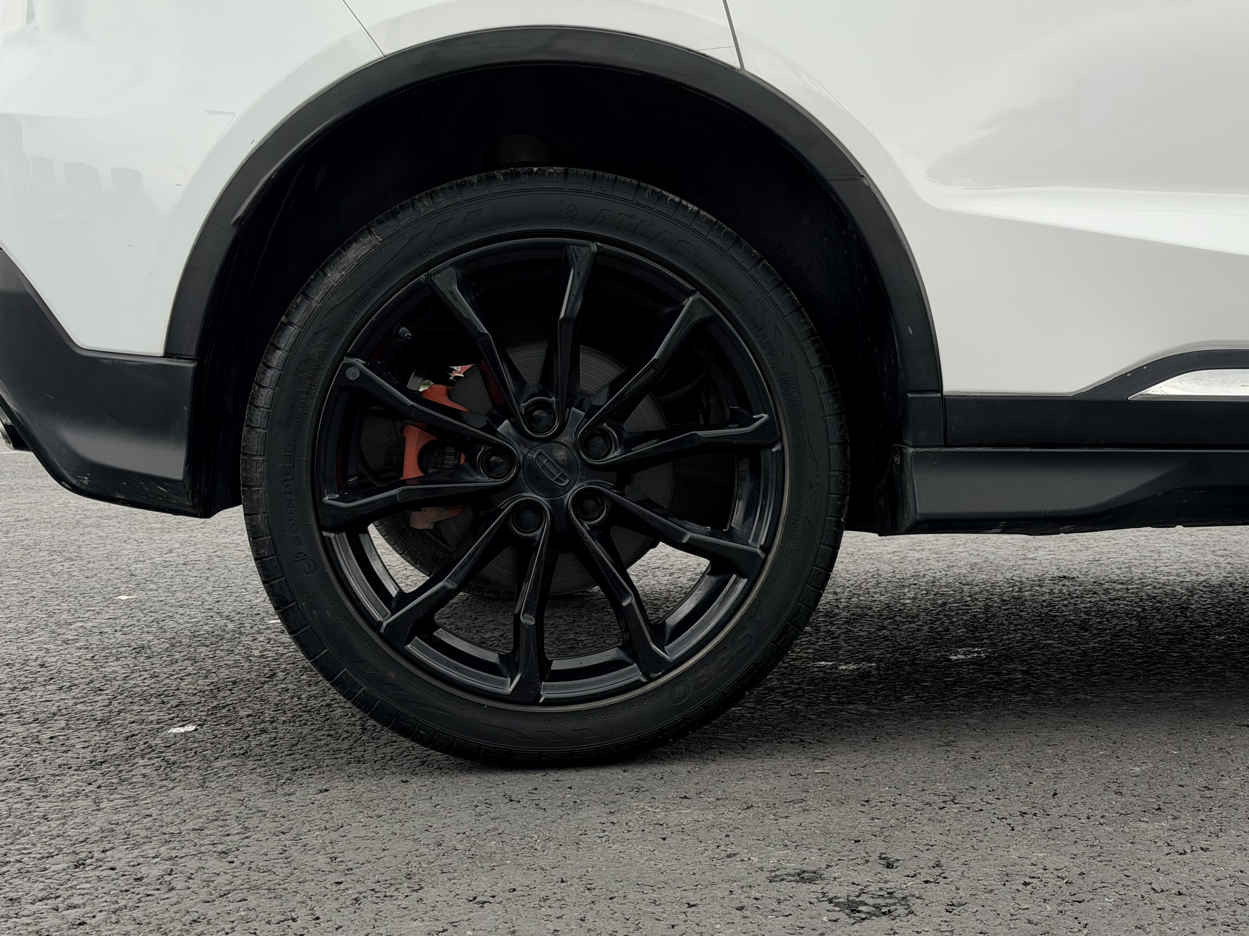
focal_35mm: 56
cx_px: 662
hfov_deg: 34.3
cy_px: 415
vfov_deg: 26.1
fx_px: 2021
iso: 80
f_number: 1.78
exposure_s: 1/185
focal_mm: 6.76
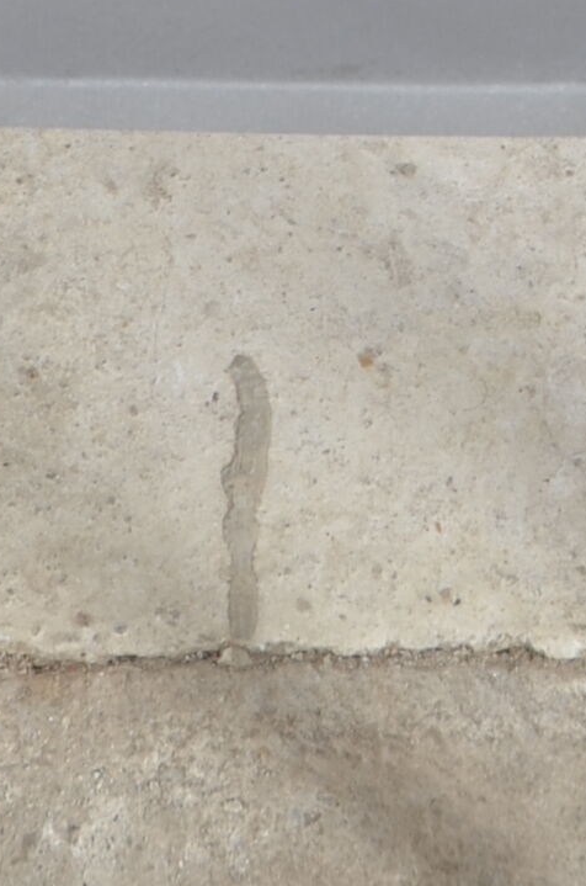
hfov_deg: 7.4
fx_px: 4539
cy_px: -731
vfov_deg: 10.5
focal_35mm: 185
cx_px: 348
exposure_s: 1/125
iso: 100
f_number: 11
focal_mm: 24
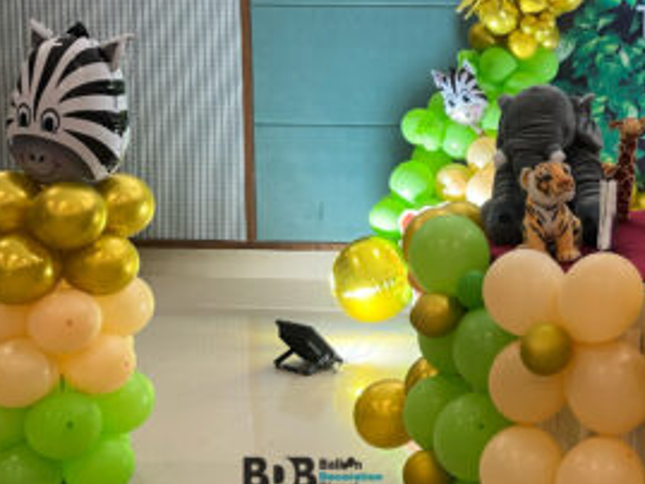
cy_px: 165
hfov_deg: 31.0
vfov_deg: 25.1
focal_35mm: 58
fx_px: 1081
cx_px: 628
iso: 125
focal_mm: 5.1
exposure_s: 1/100
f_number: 1.6
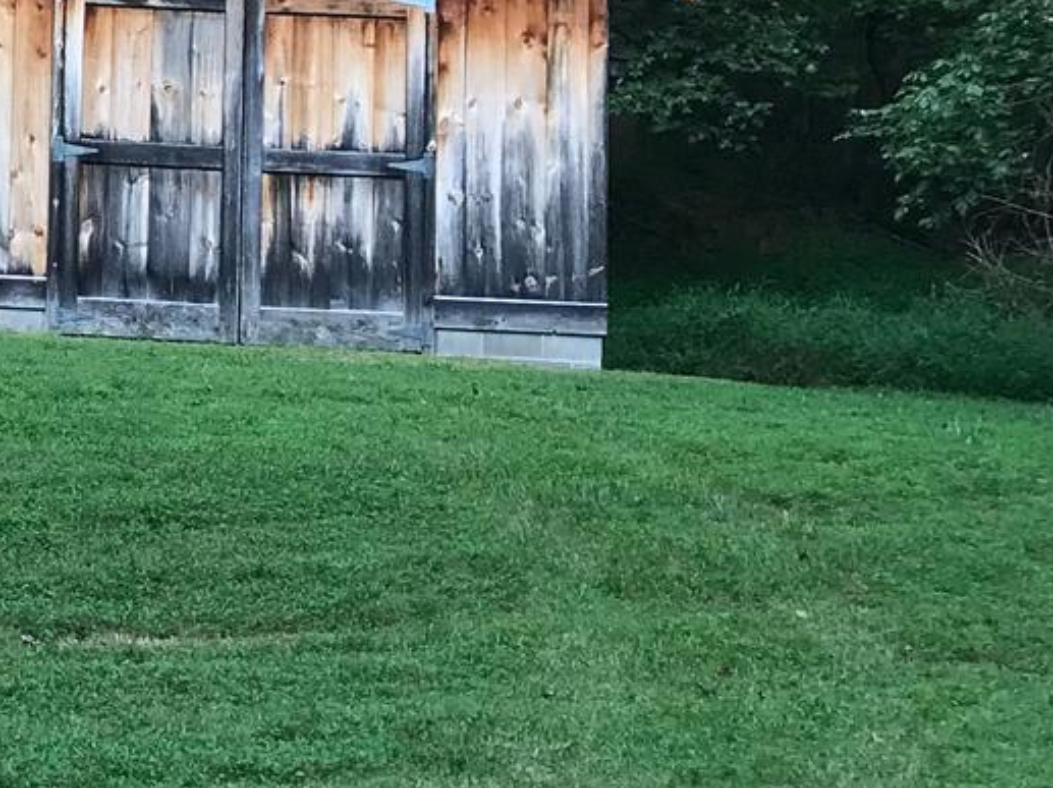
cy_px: 45
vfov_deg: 13.2
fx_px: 3374
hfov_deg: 16.0
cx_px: -599
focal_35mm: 111
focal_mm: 3.99
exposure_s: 1/120
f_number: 1.8
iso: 20
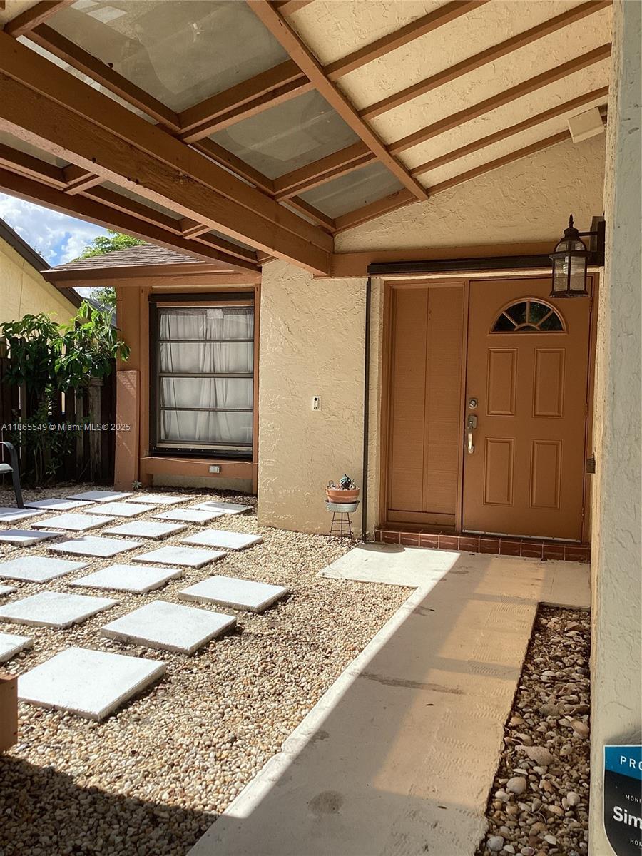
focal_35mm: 31
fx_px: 767
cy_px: 428
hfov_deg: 45.4
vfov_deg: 58.4
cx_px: 321
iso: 25
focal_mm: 3.3
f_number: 2.4
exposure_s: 1/1031
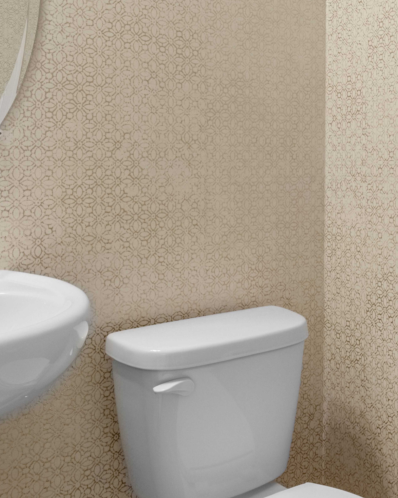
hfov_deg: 32.5
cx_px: 336
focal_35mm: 45
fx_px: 656
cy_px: 143
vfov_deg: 40.7
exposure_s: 1/8
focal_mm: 15.9
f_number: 11
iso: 1600
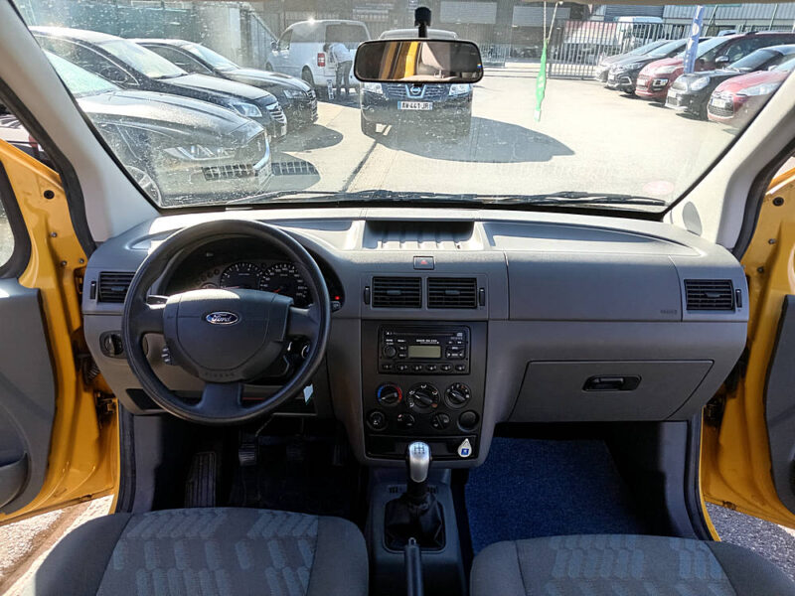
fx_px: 574
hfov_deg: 69.4
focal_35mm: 25
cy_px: 298
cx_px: 398
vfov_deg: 54.9
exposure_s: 1/100
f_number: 1.8
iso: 136
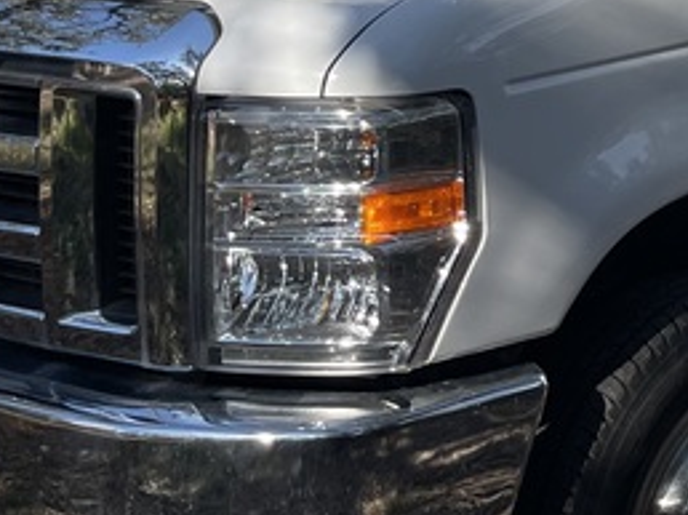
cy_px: -256
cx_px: 1000
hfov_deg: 18.2
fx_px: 1926
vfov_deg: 14.2
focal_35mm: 97
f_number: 1.6
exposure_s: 1/2488
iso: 32
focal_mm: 5.1
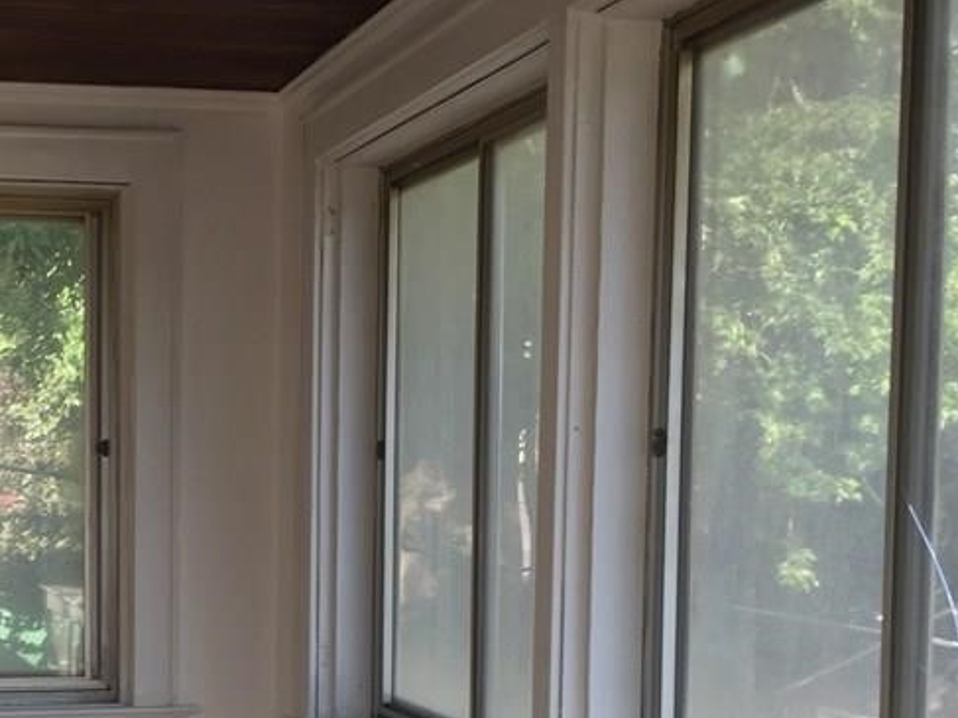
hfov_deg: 30.5
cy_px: 659
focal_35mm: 61
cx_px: 126
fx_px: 1688
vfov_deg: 23.3
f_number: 2.2
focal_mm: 4.15
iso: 40
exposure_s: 1/60
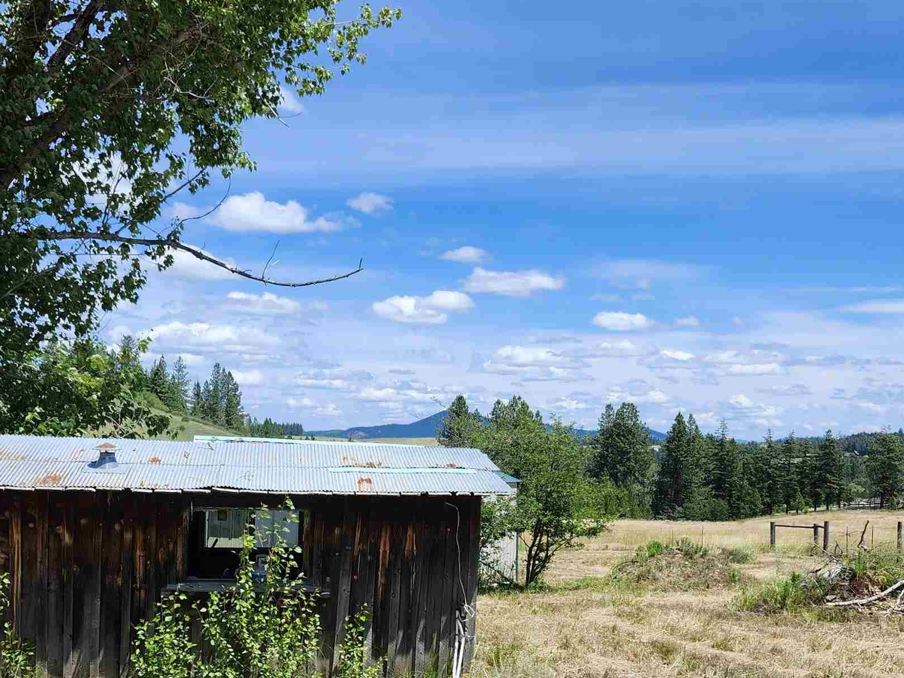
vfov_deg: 32.4
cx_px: 421
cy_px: 480
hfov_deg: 42.9
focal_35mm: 44
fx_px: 1149
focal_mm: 5.54
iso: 25
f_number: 1.8
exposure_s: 1/1457
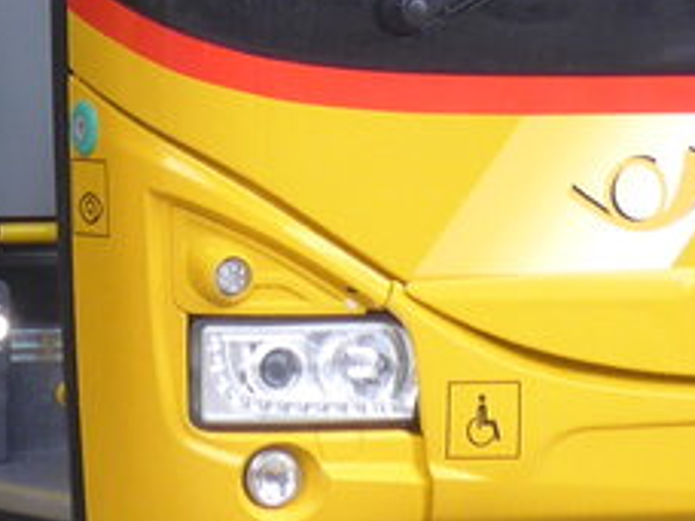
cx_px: 201
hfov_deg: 4.7
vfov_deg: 3.5
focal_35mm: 421
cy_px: -494
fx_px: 8453
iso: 320
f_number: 4.4
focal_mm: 16
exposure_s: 1/80
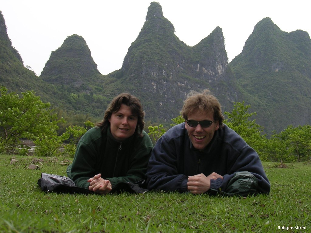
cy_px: 116
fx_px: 503
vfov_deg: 26.1
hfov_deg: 34.3
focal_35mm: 56
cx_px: 156
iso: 100
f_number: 3.3
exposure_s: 1/510
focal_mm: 8.5
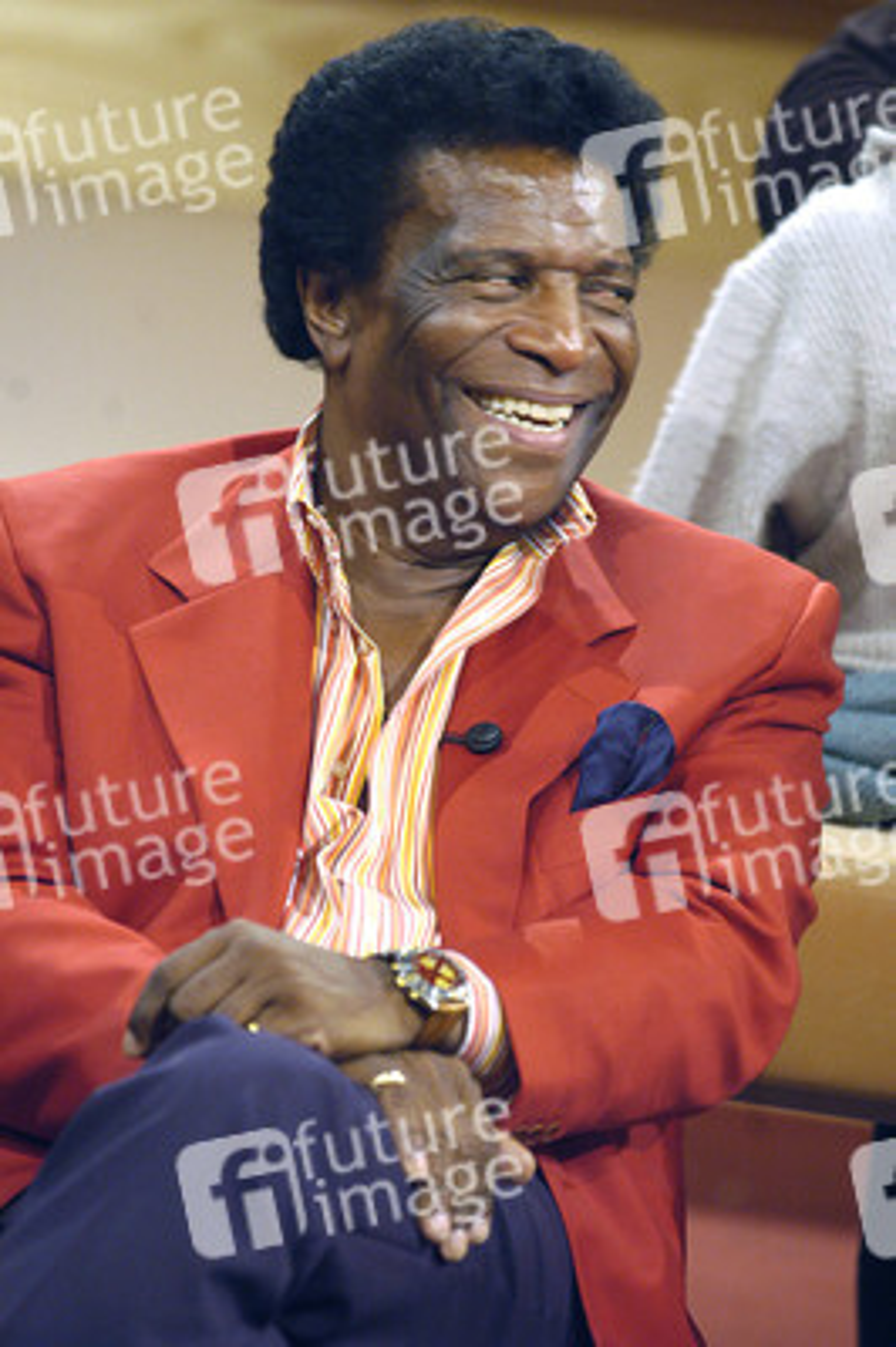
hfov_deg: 4.6
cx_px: 448
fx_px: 11219
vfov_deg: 6.9
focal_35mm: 300
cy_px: 674
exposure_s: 1/90
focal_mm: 200
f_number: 3.3
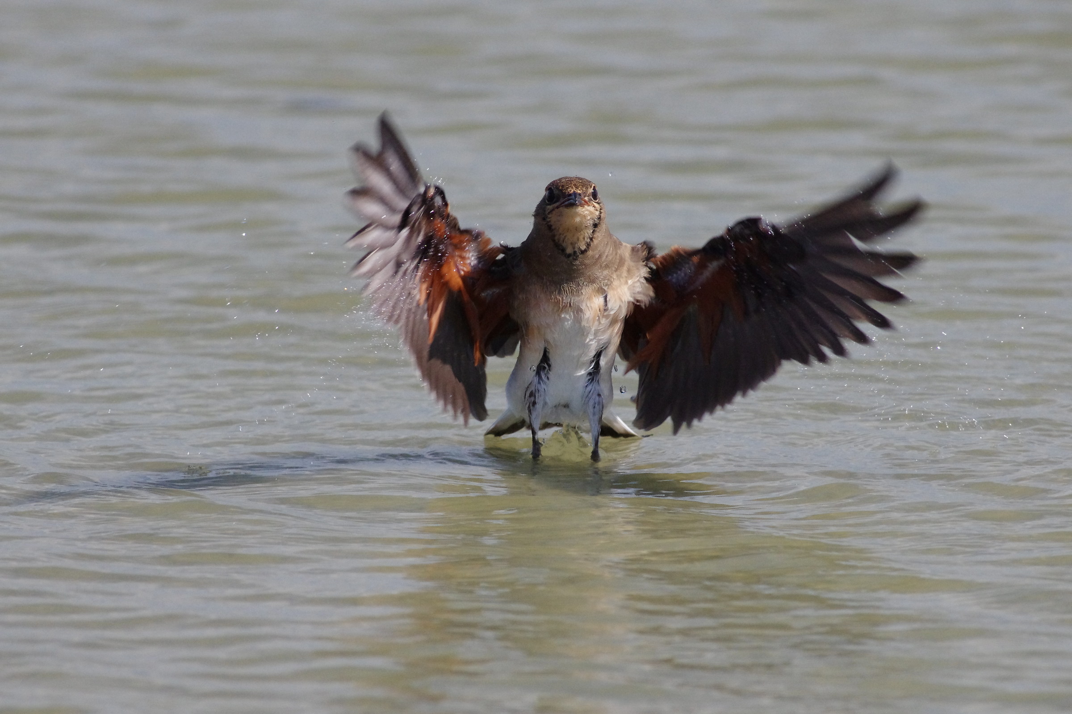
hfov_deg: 2.5
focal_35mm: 840
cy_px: 357
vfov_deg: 1.6
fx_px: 25011
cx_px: 536
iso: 2500
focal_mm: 560
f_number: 8
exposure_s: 1/1250
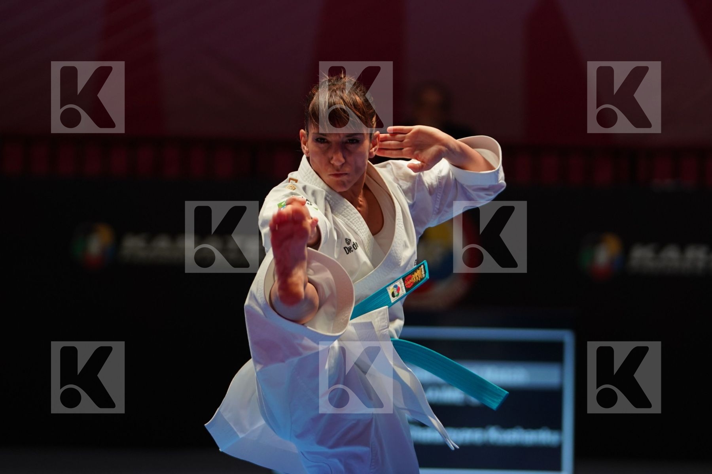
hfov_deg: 9.4
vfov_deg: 6.2
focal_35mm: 220
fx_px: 4351
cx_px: 356
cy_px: 237
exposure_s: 1/500
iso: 800
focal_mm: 147
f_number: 2.8
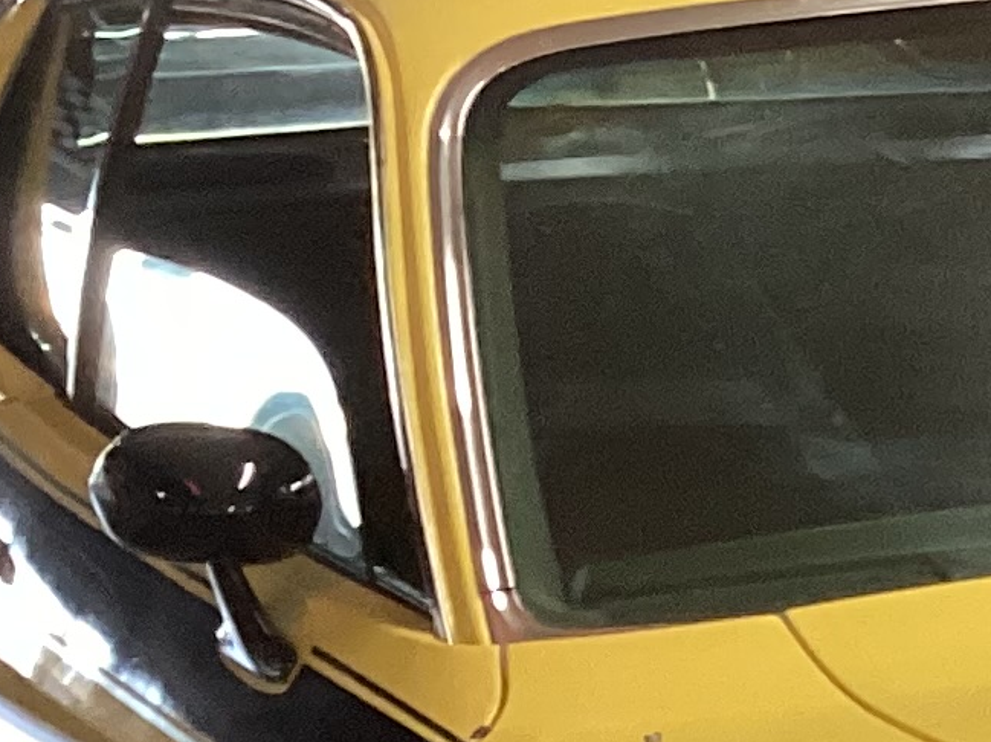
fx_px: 4464
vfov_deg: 8.9
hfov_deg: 11.5
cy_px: 1489
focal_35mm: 156
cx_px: 1919
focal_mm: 3.3
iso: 125
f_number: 2.4
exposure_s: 1/50
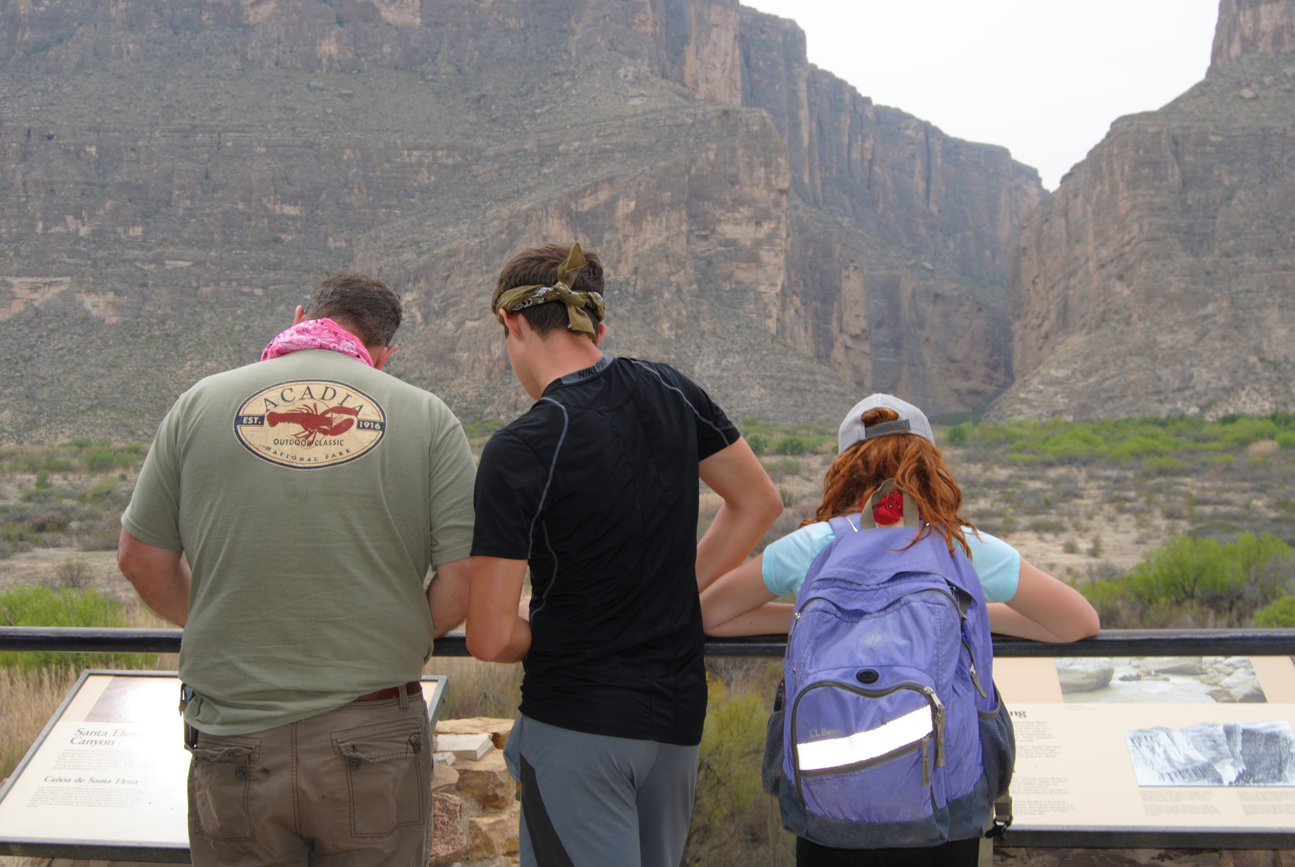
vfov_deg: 32.0
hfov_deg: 46.3
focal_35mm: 42
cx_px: 648
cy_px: 434
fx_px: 1513
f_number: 8
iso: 100
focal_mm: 28
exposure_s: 1/200
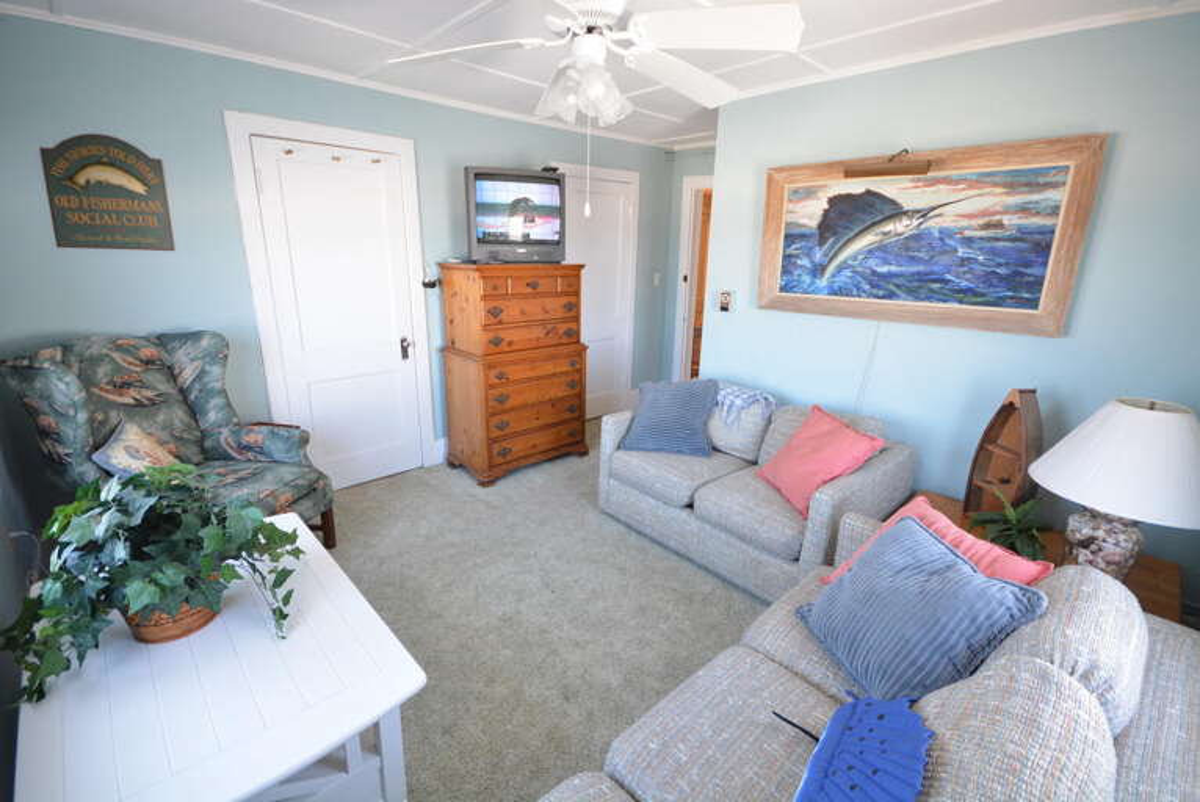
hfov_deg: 100.3
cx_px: 600
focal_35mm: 15
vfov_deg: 77.4
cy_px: 401
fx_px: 500
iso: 1000
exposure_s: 1/80
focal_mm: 10
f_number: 4.5
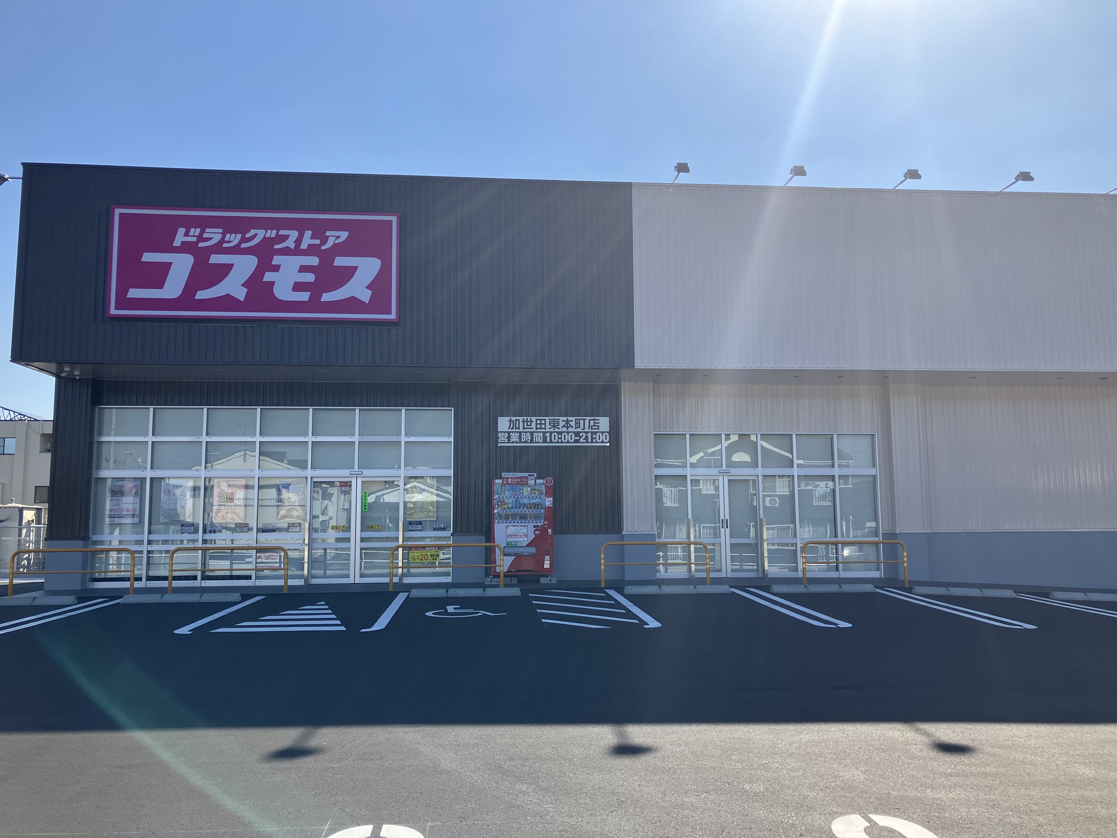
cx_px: 558
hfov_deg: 63.4
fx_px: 904
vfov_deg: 49.7
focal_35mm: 28
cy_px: 419
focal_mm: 3.99
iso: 32
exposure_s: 1/2315
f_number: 1.8
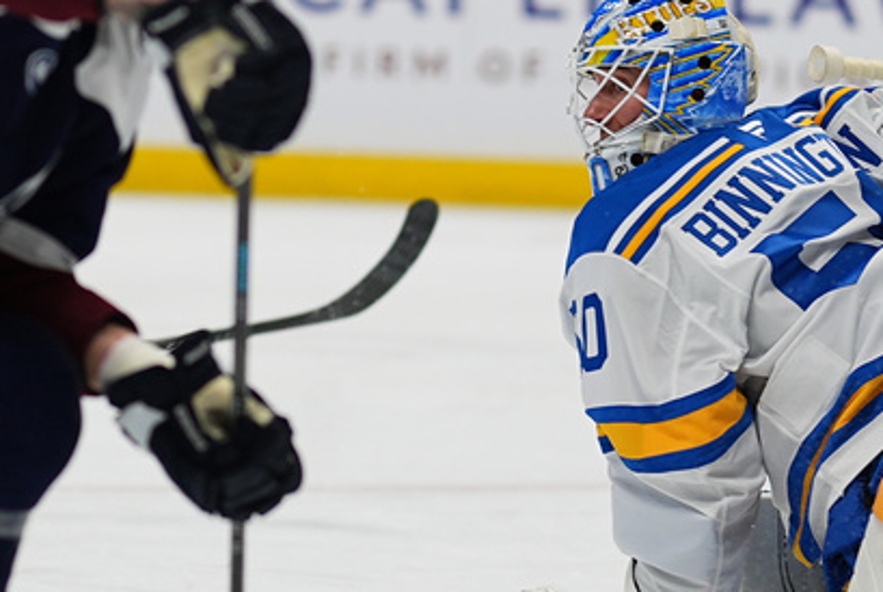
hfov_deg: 6.5
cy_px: 260
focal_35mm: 318
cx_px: 490
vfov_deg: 4.3
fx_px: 7811
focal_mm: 85
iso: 320
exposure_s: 1/2000
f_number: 1.4
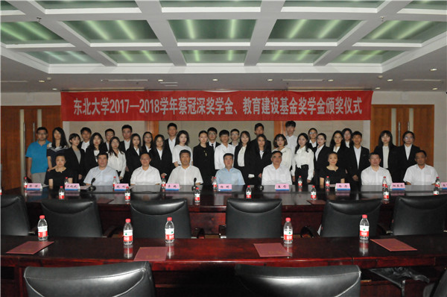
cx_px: 224
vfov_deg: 50.3
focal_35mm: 26
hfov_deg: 70.5
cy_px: 148
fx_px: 316
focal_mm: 17
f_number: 8
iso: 3200
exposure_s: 1/320
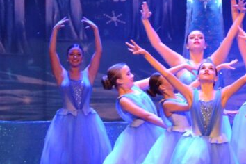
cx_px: 211
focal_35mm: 486
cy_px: 7
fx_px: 3321
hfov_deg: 4.2
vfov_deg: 2.8
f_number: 2.8
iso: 3200
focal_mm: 112
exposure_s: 1/250
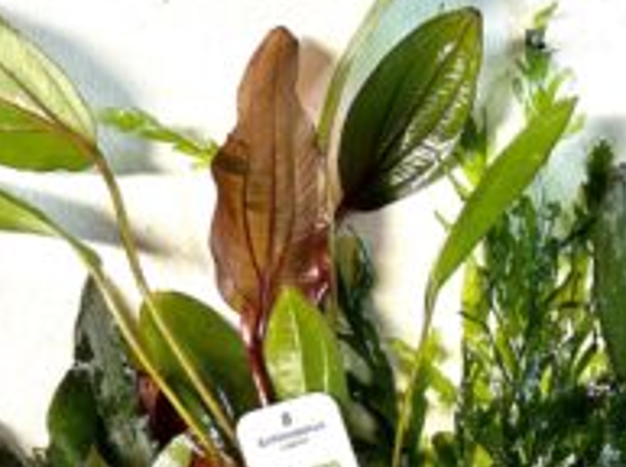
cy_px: 551
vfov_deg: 17.4
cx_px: 678
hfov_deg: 22.8
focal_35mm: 81
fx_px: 1462
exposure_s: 1/100
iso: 100
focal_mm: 5.7
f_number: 1.5
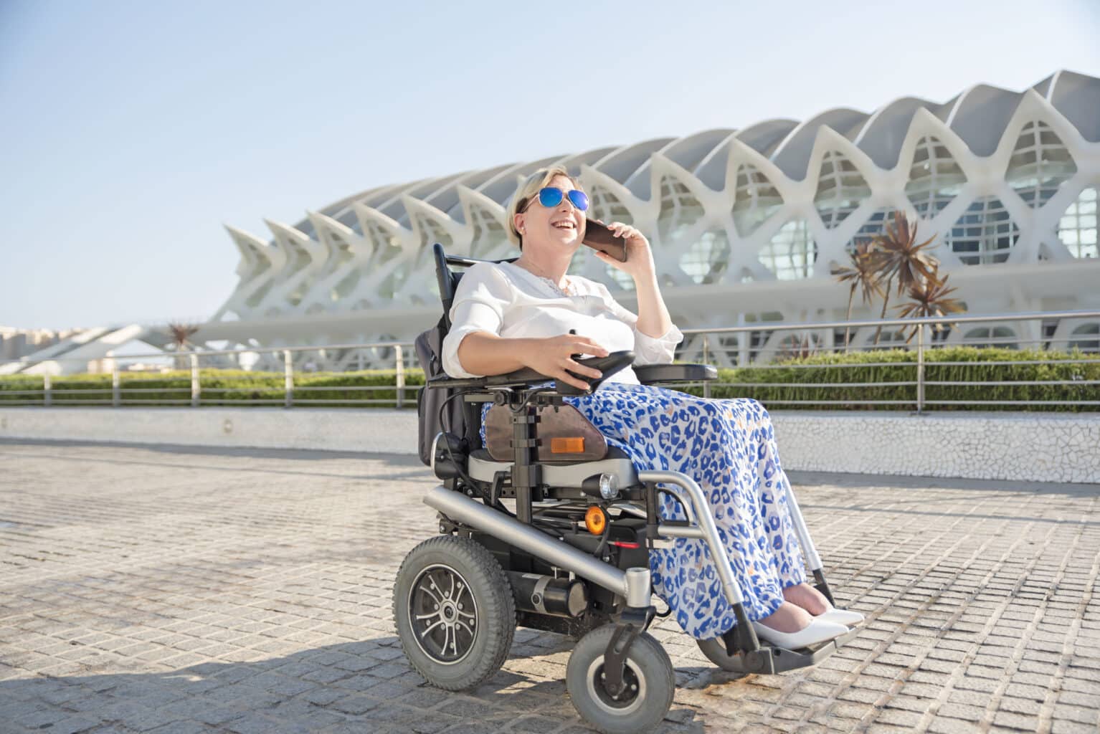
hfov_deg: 60.3
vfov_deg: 42.4
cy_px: 367
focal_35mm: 31
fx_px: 948
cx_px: 550
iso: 100
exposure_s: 1/640
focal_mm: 31
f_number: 7.1
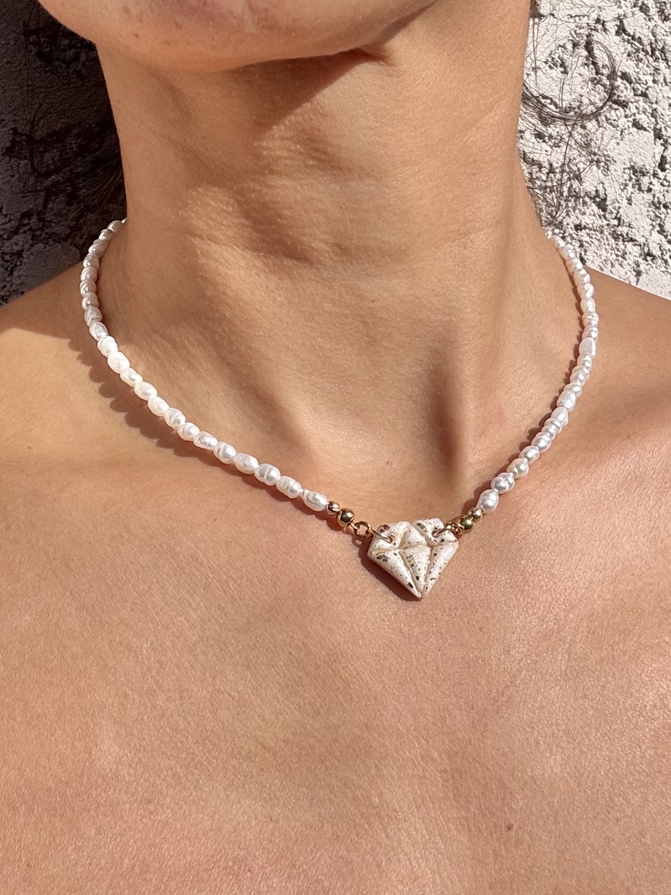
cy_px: 448
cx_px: 336
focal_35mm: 30
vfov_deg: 60.0
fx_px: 775
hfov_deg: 46.8
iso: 25
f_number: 1.9
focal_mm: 2.69
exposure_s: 1/1859
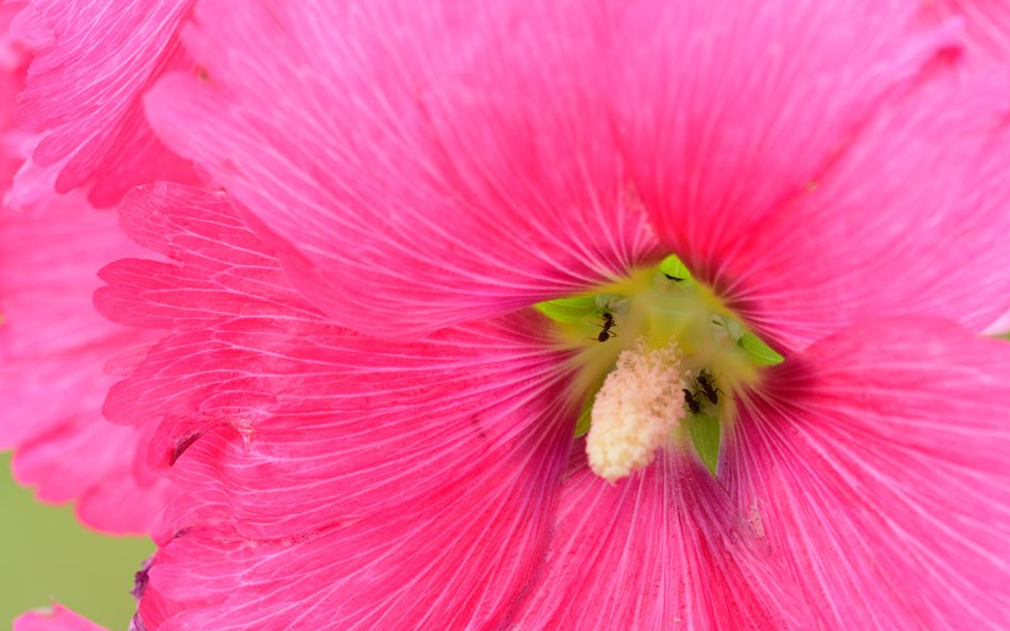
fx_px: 4750
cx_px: 527
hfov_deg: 12.1
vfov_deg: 7.6
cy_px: 331
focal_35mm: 173
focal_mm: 105
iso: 100
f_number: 8
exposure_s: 1/125
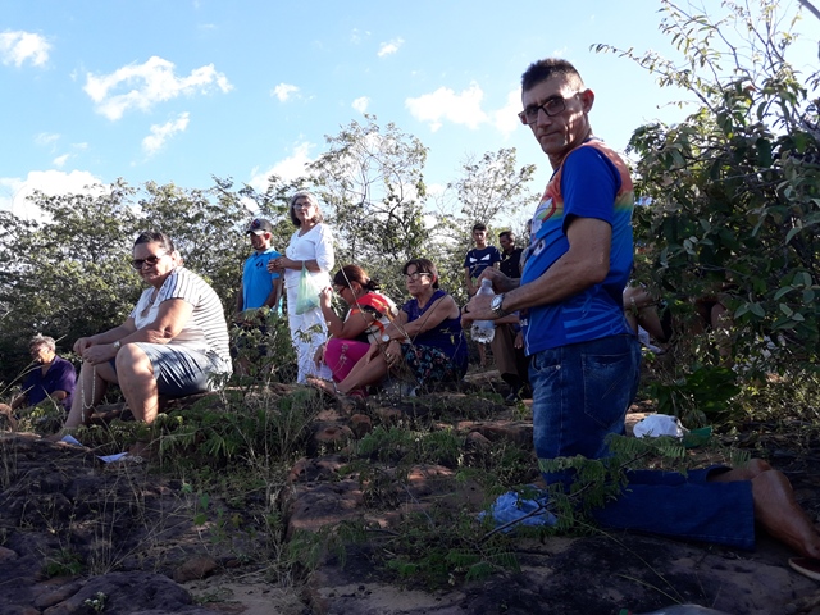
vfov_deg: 49.7
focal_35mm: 28
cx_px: 410
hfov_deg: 63.4
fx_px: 663
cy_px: 308
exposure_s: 1/448
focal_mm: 3.7
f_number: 1.9
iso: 40
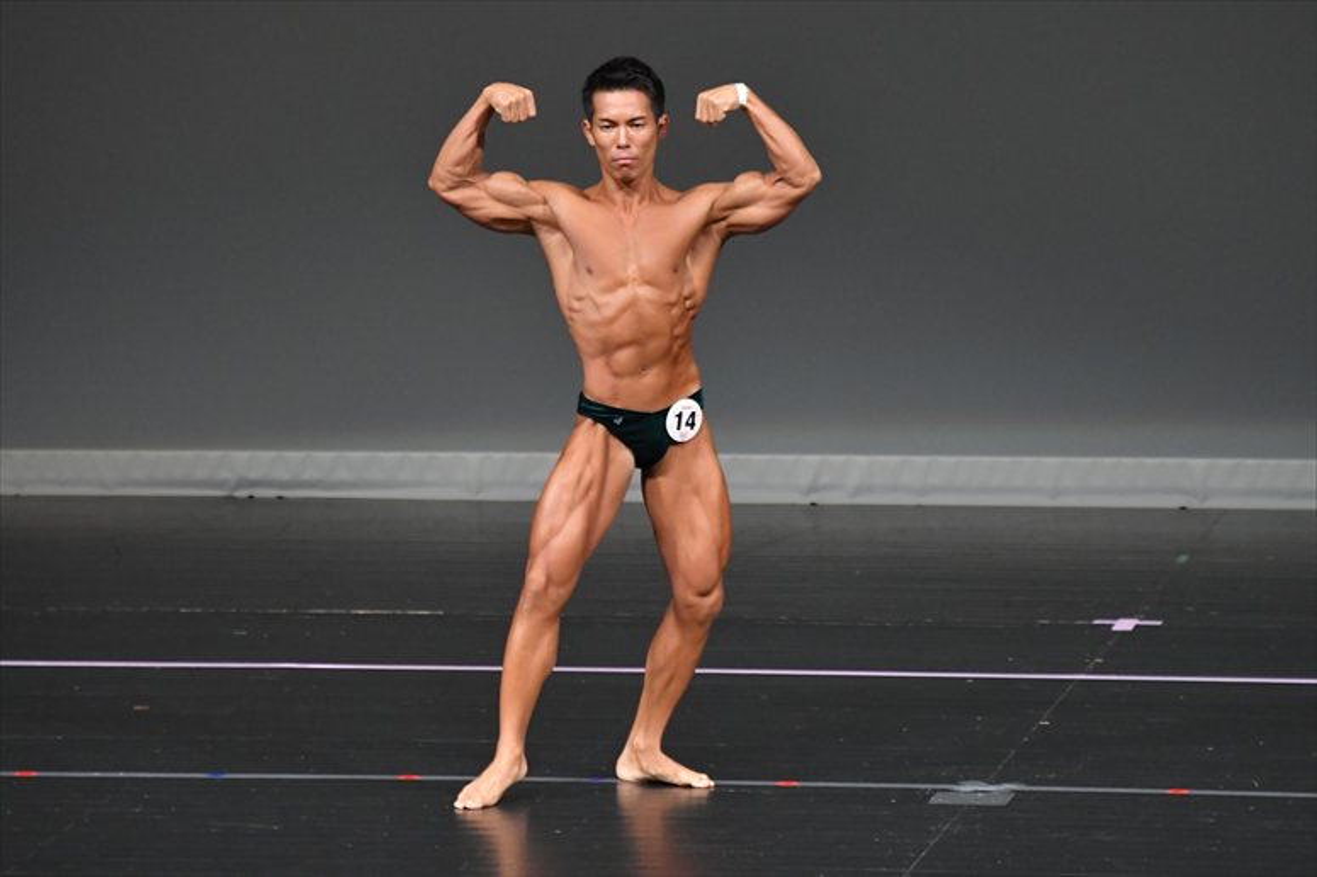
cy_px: 438
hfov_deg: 6.0
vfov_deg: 4.0
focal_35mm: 345
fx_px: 12615
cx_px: 658
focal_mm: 230
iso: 4000
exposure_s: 1/400
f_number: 5.6
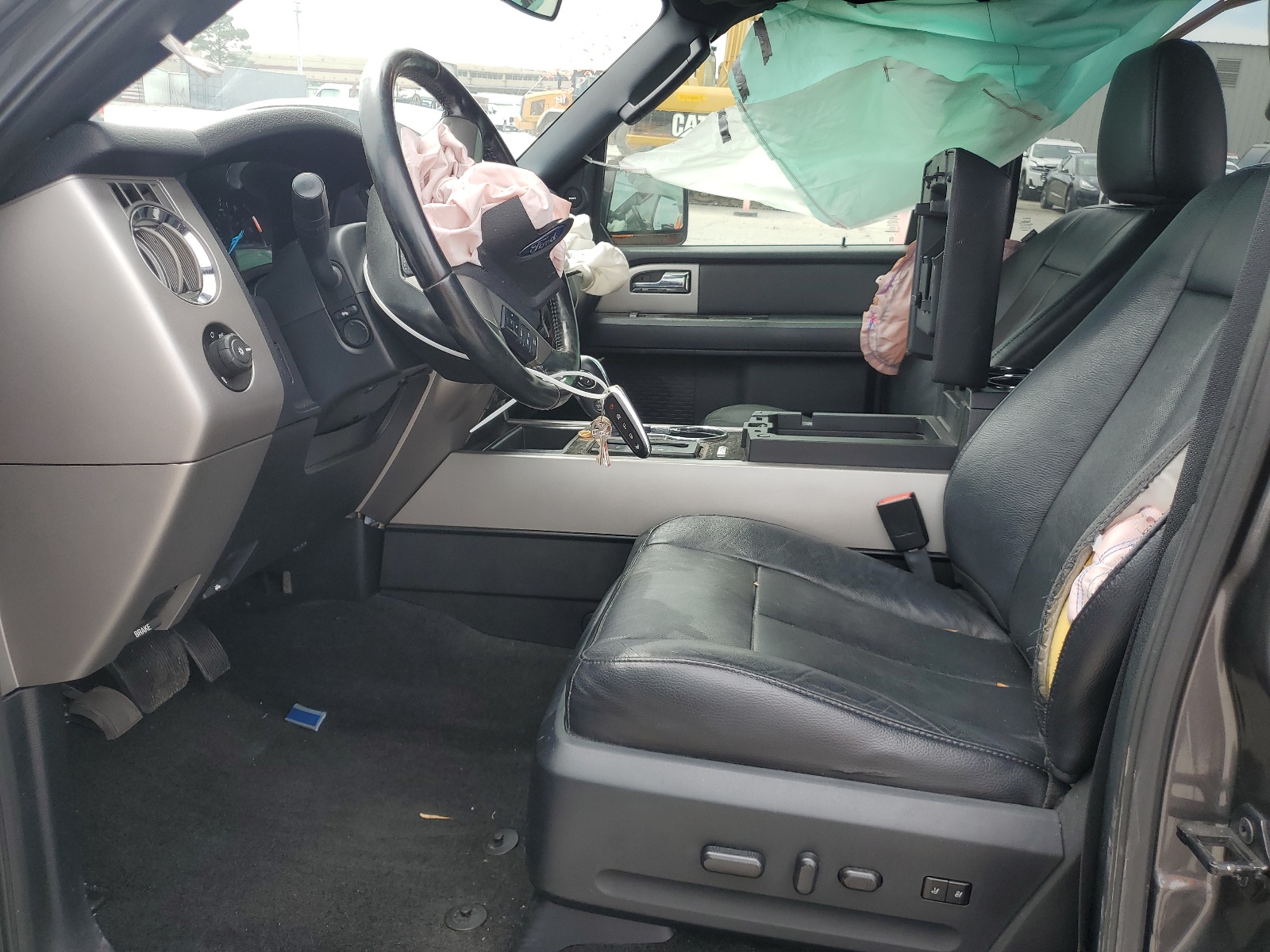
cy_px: 476
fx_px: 954
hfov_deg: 67.3
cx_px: 635
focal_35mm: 26
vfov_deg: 53.1
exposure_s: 1/500
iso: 50
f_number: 1.5
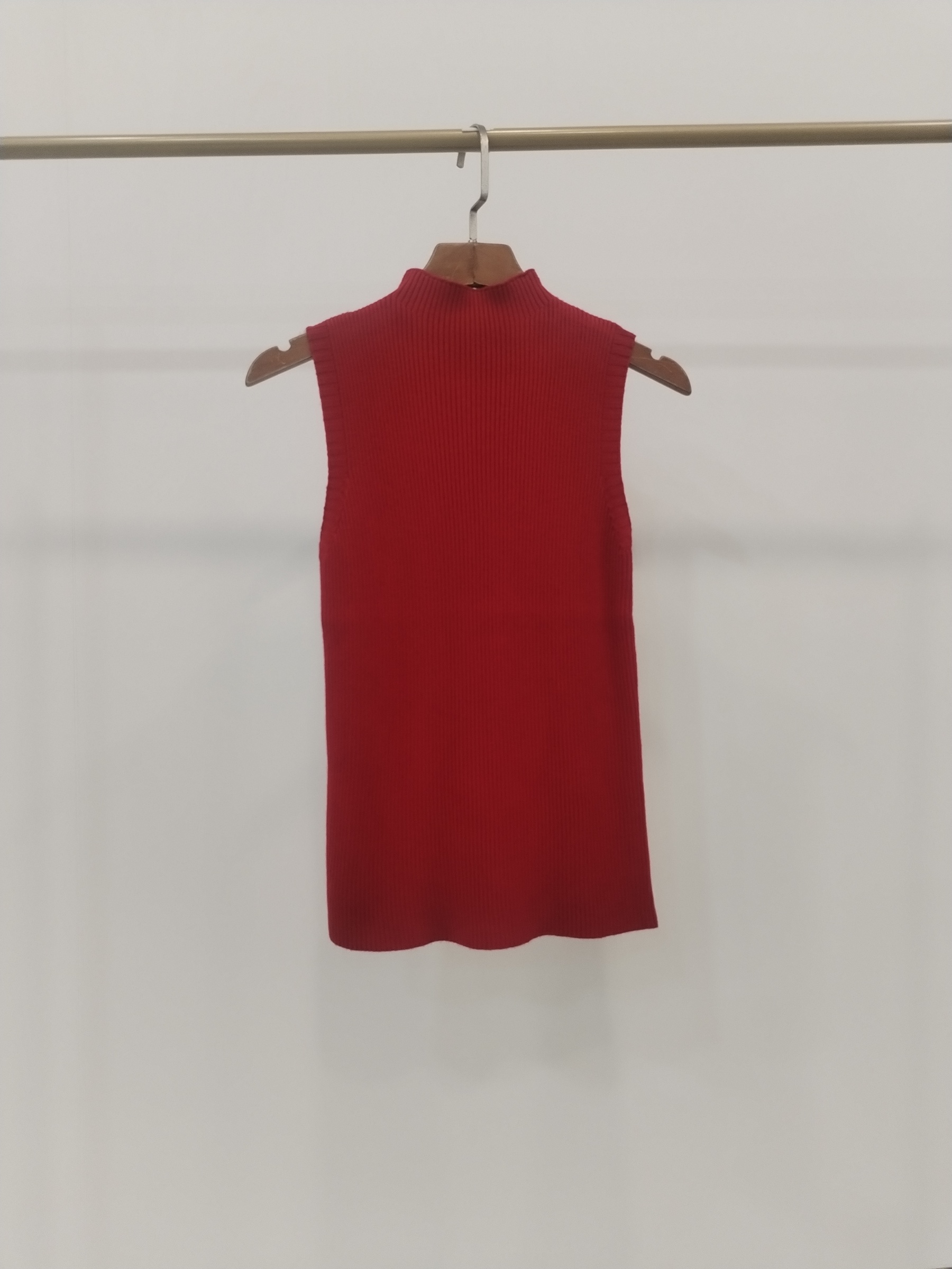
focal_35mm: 29
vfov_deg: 61.7
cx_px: 476
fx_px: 1063
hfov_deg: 48.2
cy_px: 634
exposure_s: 1/60
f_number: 1.8
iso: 218
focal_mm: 4.75
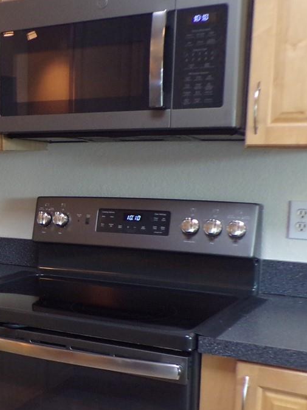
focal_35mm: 57
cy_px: 247
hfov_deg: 23.9
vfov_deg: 33.7
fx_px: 674
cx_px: -34
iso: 200
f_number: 3
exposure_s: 1/34
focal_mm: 4.3
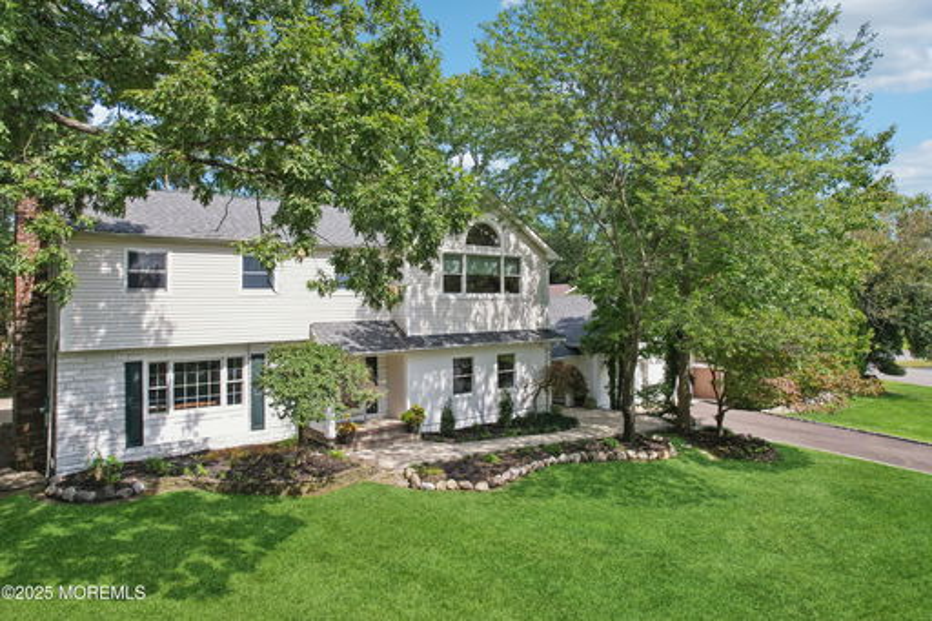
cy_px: 310
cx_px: 466
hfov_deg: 78.6
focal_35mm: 22
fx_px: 569
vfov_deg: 57.2
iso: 100
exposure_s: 1/730
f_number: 2.8
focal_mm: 8.38
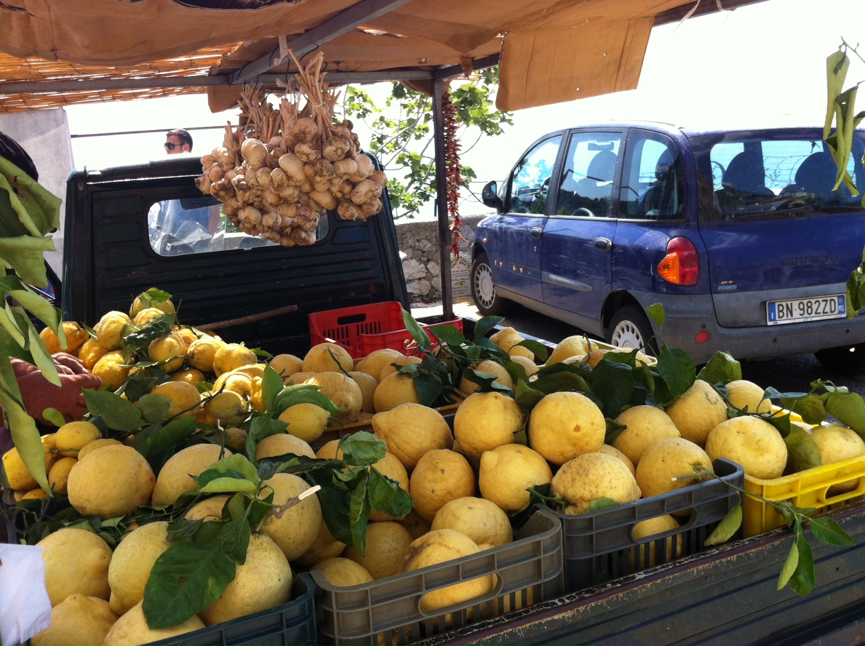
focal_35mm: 35
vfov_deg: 40.6
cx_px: 432
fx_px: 873
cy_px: 323
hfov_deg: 52.7
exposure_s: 1/321
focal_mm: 3.85
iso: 80
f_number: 2.8
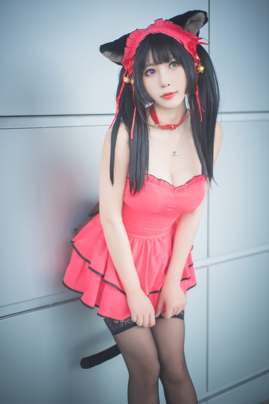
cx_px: 134
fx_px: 560
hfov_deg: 27.0
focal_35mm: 50
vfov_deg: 39.6
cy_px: 202
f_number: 1.8
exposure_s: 1/125
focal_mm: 50
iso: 100
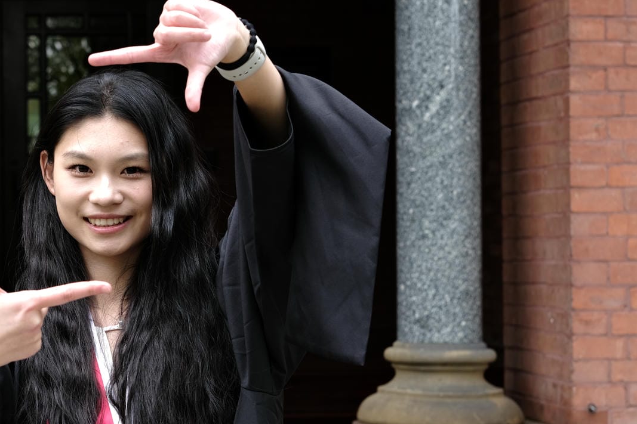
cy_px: 228
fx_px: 1592
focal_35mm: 90
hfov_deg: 22.1
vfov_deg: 15.2
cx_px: 76
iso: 80
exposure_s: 1/105
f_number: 4
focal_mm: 33
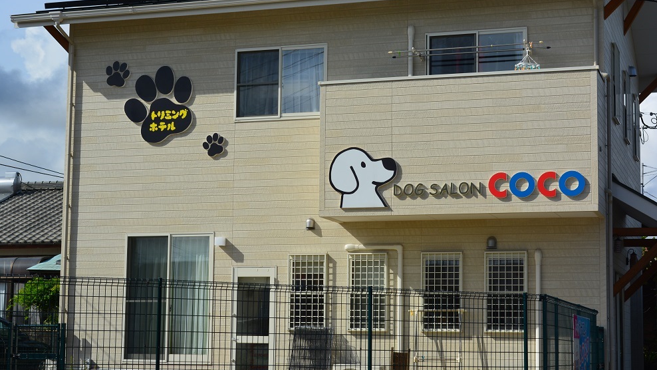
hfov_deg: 29.5
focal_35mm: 72
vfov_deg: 16.9
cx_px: 327
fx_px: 1246
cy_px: 199
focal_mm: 45
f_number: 11
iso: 200
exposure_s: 1/400
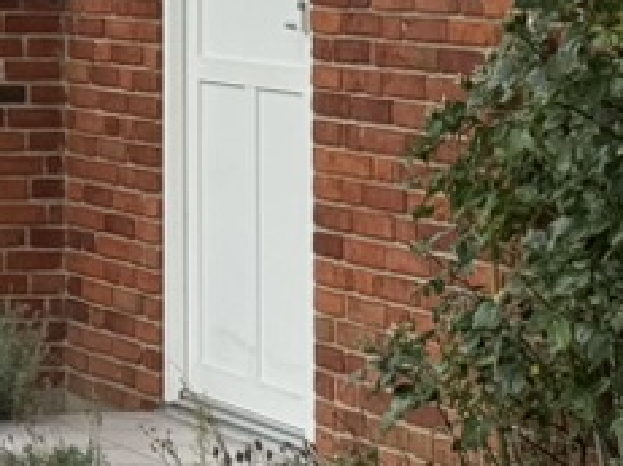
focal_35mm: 213
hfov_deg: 9.1
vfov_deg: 6.8
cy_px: -412
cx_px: -232
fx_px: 3831
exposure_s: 1/2667
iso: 64
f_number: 1.78
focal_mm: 6.76
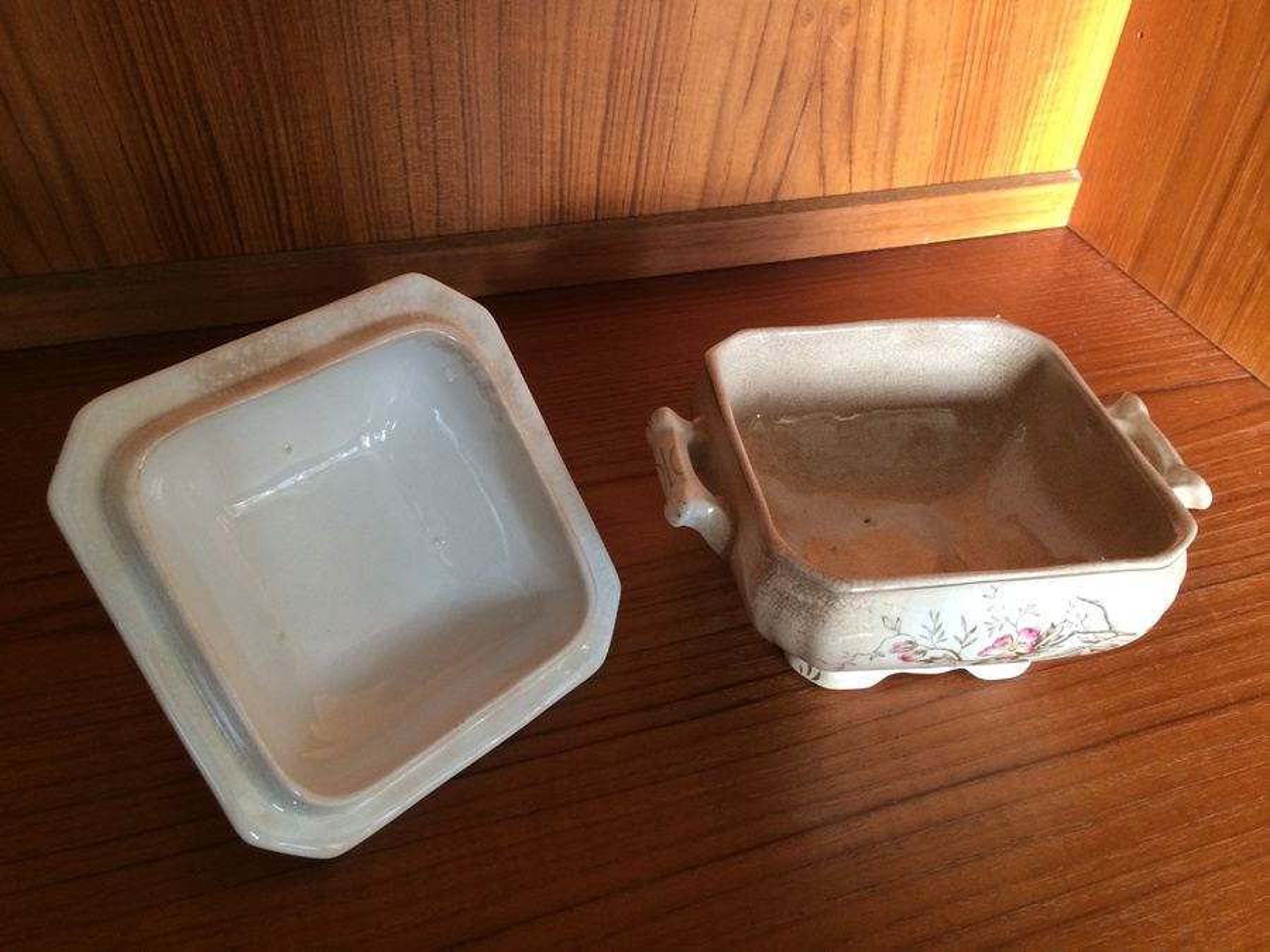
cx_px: 635
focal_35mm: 30
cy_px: 476
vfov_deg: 46.8
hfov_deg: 60.0
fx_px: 1101
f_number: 2.2
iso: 160
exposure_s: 1/30
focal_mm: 4.12
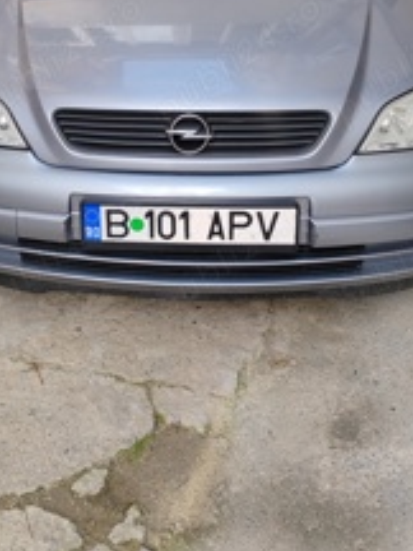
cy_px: 102
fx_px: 795
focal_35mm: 50
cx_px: 148
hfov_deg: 29.0
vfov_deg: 36.7
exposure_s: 1/110
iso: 50
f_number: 1.9
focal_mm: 6.12
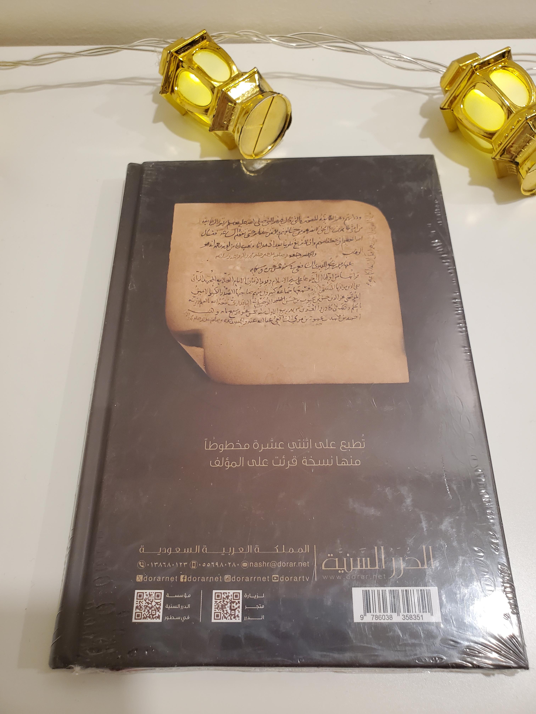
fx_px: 537
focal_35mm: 26
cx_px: 268
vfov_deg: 67.3
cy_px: 357
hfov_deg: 53.1
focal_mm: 4.3
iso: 250
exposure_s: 1/60
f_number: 2.4
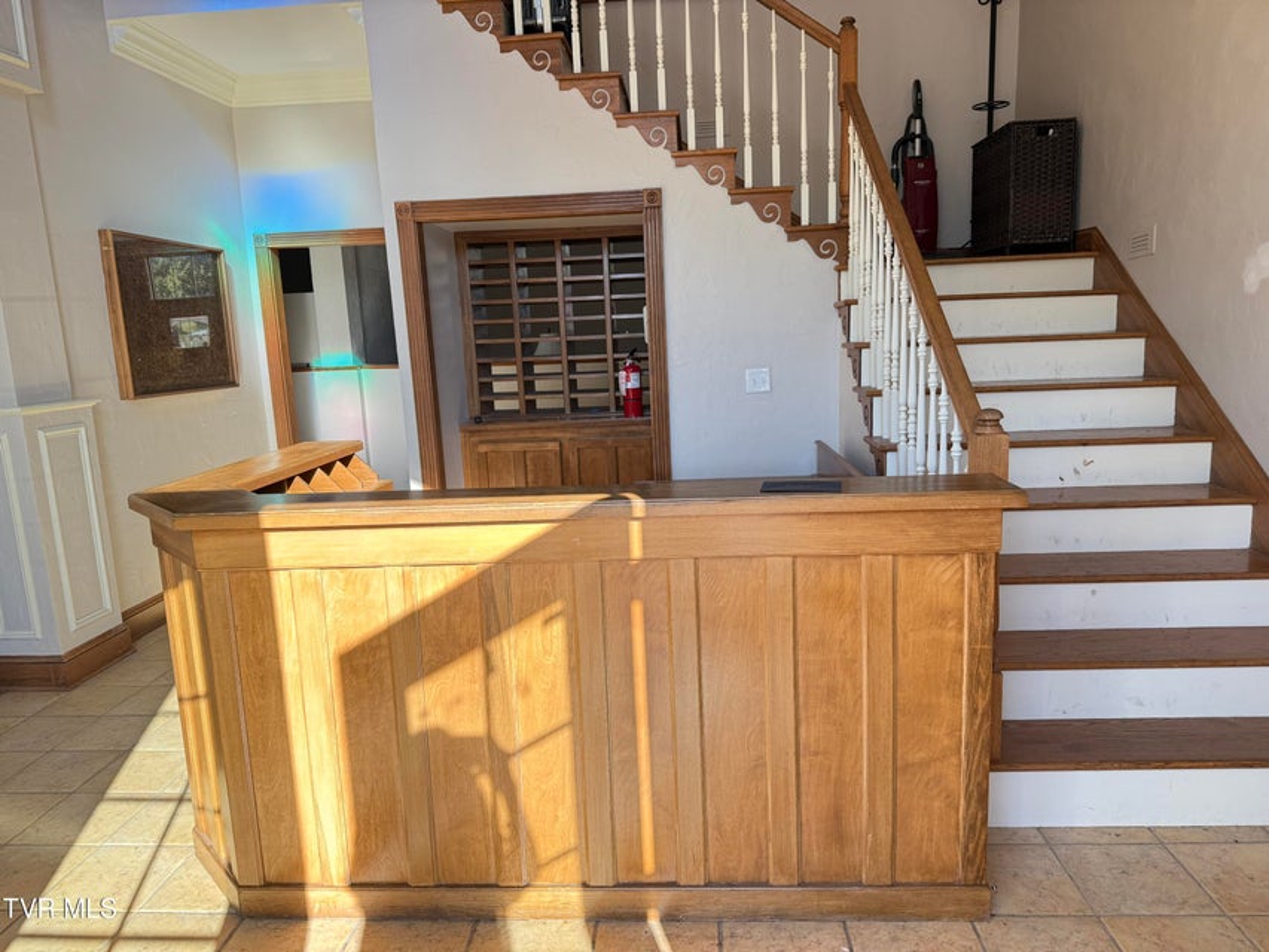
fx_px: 880
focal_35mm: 24
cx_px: 634
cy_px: 476
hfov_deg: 71.6
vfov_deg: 56.8
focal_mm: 6.76
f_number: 1.78
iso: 100
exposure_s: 1/256
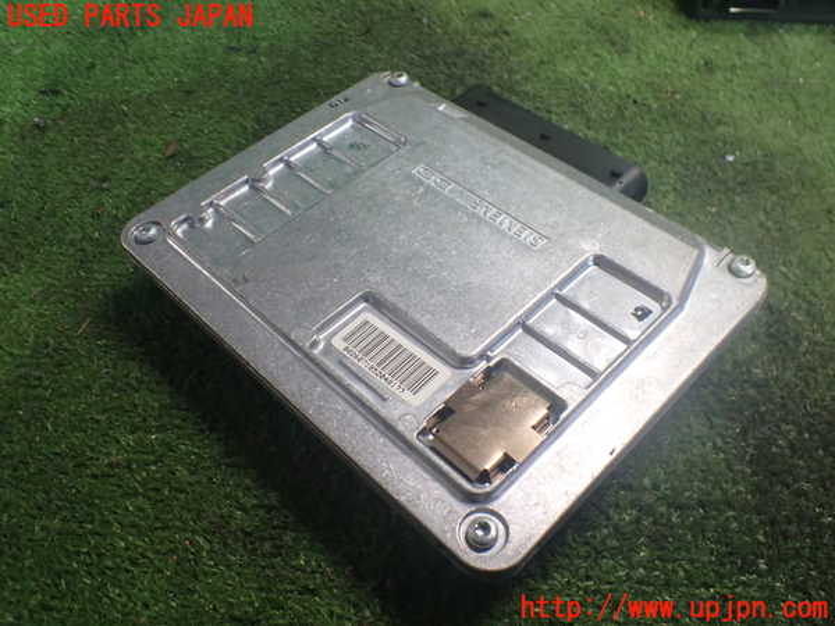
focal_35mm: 30
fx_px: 724
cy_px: 313
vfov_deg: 46.8
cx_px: 418
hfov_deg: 60.0
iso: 800
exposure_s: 1/80
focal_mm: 5.4
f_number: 2.3
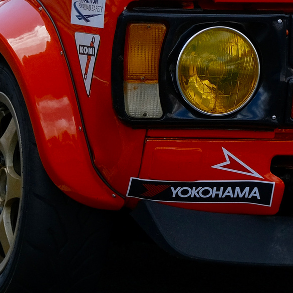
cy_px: -41
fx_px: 4166
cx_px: 209
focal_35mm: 435
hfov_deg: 4.0
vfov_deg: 4.0
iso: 640
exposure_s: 1/2700
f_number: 4
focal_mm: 78.3
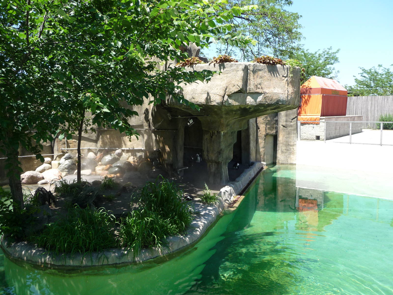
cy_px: 148
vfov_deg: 46.8
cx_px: 196
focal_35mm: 30
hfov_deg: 60.0
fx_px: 341
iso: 100
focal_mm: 5
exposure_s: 1/320
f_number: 3.4
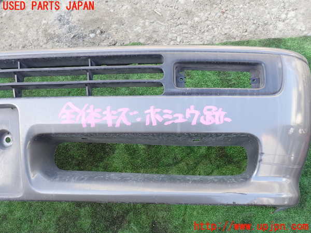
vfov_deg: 46.8
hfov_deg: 60.0
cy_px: 116
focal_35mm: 30
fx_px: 270
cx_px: 156
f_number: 3.2
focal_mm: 5.4
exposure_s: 1/80
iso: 100
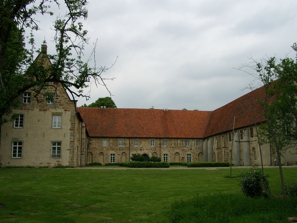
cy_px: 112
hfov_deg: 54.0
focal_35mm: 34
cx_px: 148
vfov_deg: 41.8
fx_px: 292
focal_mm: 7.13
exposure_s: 1/388
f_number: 4
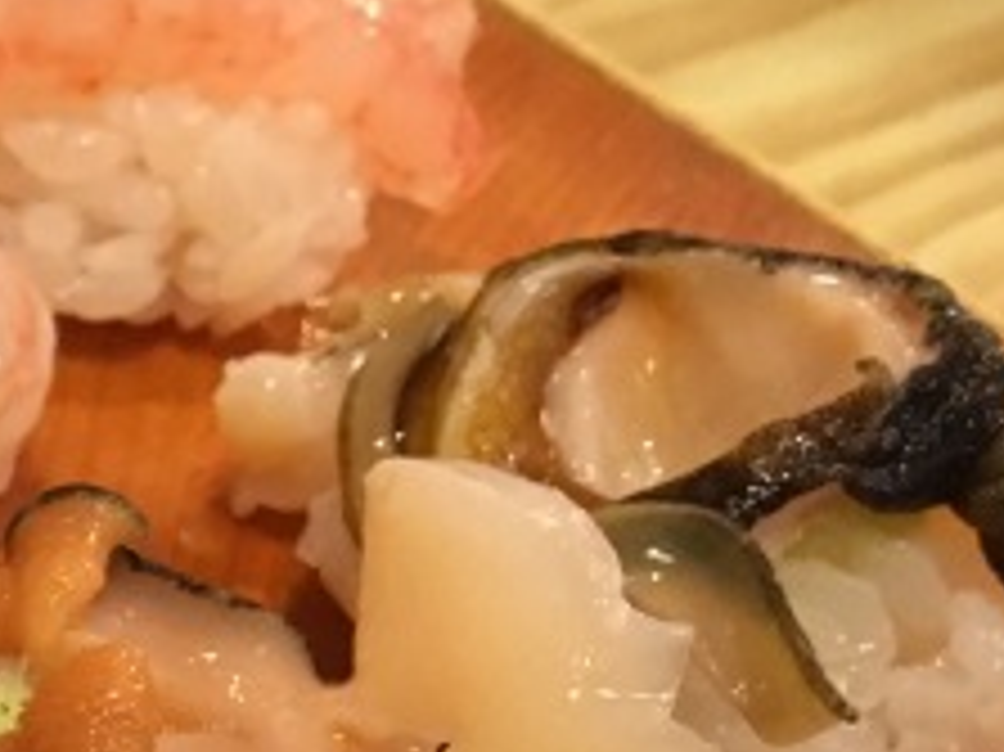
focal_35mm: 104
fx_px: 3015
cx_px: -747
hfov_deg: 16.2
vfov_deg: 13.6
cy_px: 1049
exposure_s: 1/30
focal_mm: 4.15
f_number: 2.2
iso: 200
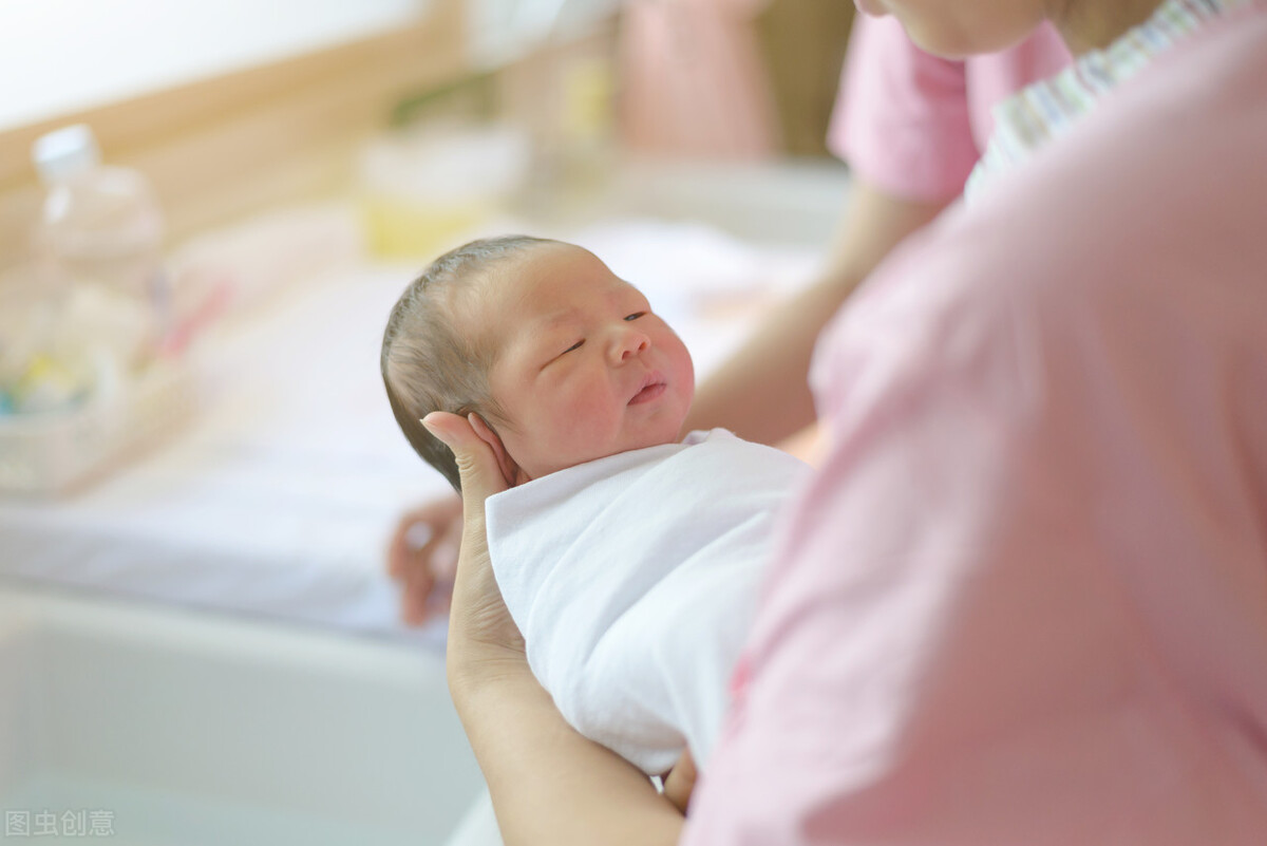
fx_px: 1760
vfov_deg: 27.0
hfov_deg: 39.6
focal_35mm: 50
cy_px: 423
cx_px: 634
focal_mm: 50
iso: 800
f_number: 2.2
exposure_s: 1/640
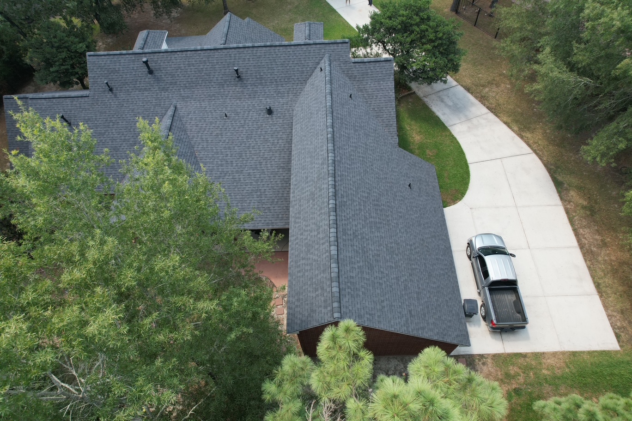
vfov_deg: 57.2
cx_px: 316
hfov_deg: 78.6
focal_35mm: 22
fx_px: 386
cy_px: 210
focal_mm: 8.38
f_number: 2.8
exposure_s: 1/160
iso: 200
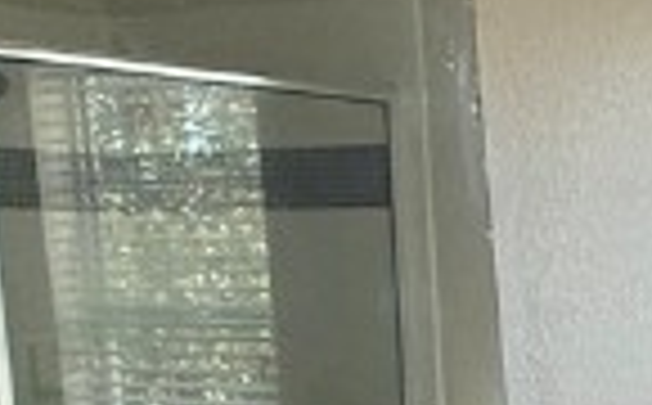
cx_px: 1264
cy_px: 684
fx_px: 1862
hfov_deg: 16.0
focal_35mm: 105
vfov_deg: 11.6
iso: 125
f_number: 2.2
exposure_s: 1/120
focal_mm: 2.22
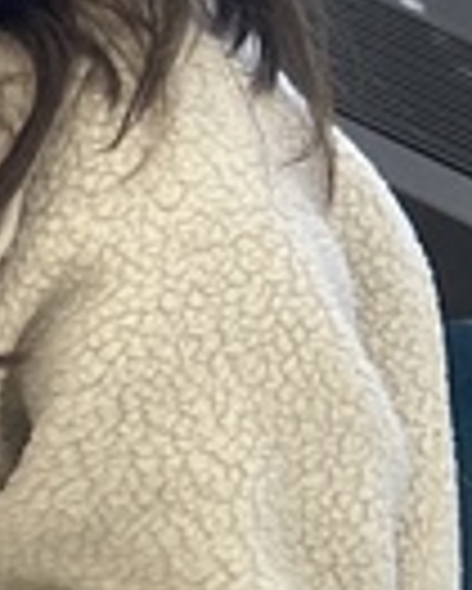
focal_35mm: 198
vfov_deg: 9.7
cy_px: 558
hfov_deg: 6.2
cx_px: -1564
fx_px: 3453
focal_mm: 5.7
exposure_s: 1/120
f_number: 1.5
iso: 40
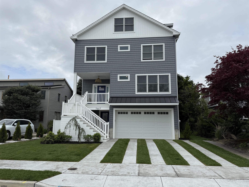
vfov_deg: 56.8
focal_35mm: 24
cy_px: 94
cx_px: 124
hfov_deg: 71.6
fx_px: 173
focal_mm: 6.76
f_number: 1.78
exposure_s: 1/6173
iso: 80
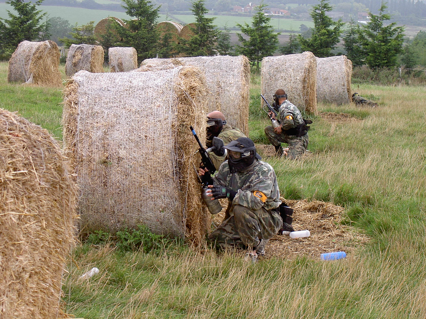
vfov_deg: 14.8
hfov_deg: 19.6
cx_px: 213
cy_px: 160
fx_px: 1231
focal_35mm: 100
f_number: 4.5
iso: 100
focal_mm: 20.6
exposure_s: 1/139
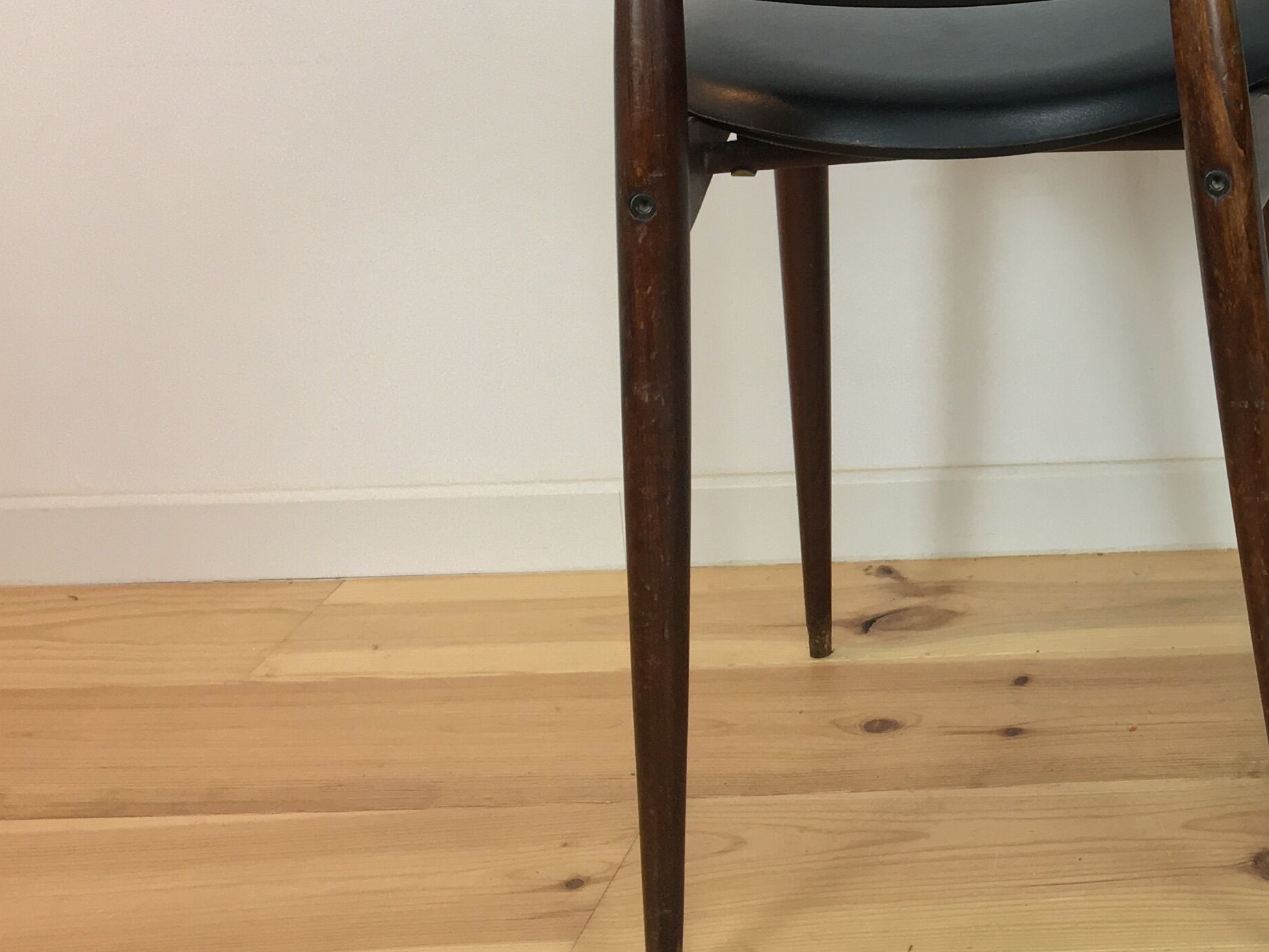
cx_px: 1364
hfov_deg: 28.2
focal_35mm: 63
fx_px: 2310
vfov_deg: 22.7
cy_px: 99
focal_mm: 4.15
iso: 50
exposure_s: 1/33
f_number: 2.2
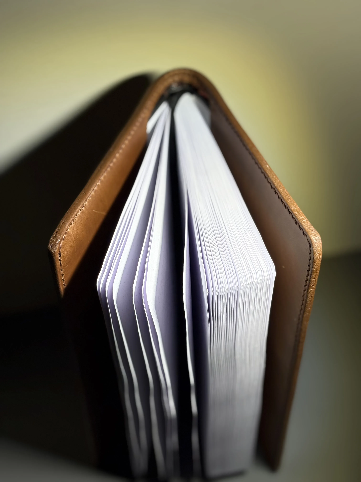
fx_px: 723
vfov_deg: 36.8
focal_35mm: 52
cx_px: 180
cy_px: 241
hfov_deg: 28.0
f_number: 1.6
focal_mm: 5.96
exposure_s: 1/120
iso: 64
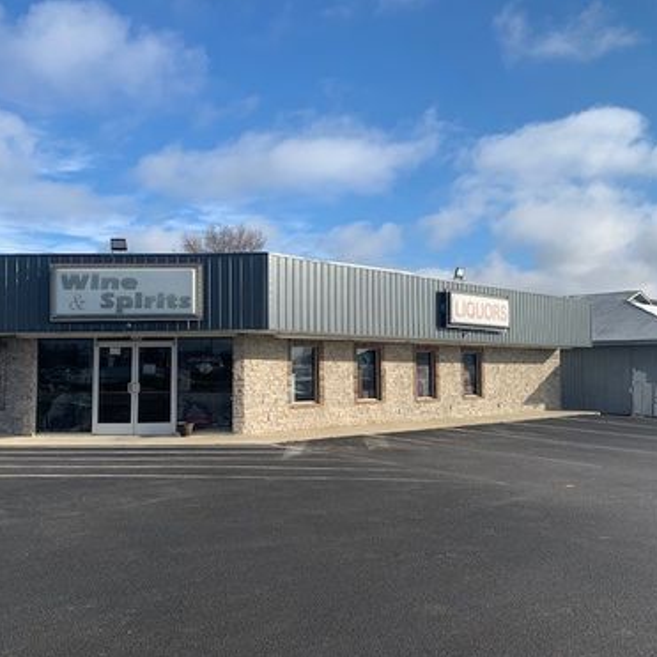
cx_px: 287
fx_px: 666
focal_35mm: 31
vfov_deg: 52.5
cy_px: 330
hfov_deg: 52.4
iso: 25
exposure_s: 1/2257
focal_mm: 4.25
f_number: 1.8
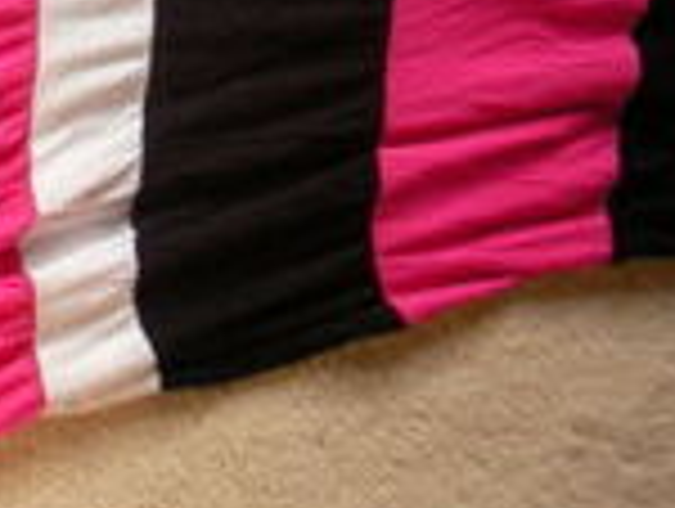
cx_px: -180
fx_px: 2559
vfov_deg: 11.1
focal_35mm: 131
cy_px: -126
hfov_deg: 14.5
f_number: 3.5
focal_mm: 6.3
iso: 96
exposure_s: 1/29
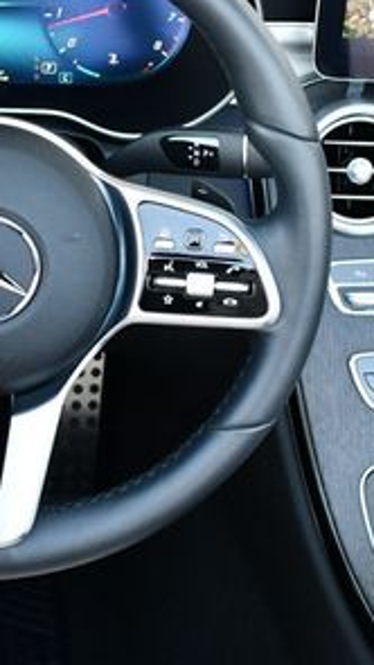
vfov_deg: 25.9
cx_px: 216
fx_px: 1445
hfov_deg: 14.7
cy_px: 282
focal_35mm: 82
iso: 800
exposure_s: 1/200
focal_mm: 18
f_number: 3.5
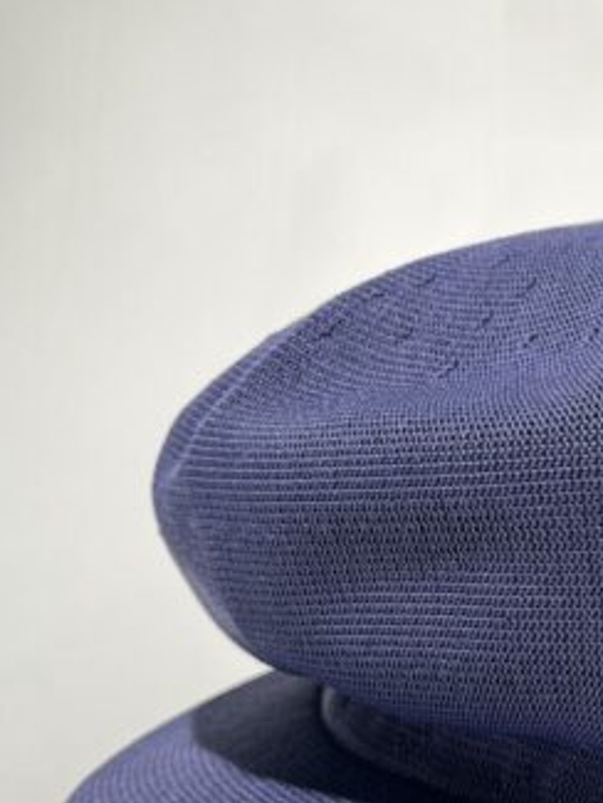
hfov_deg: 21.6
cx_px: 677
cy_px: 408
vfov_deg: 30.3
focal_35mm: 64
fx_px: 1486
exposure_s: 1/100
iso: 32
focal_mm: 5.1
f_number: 1.6
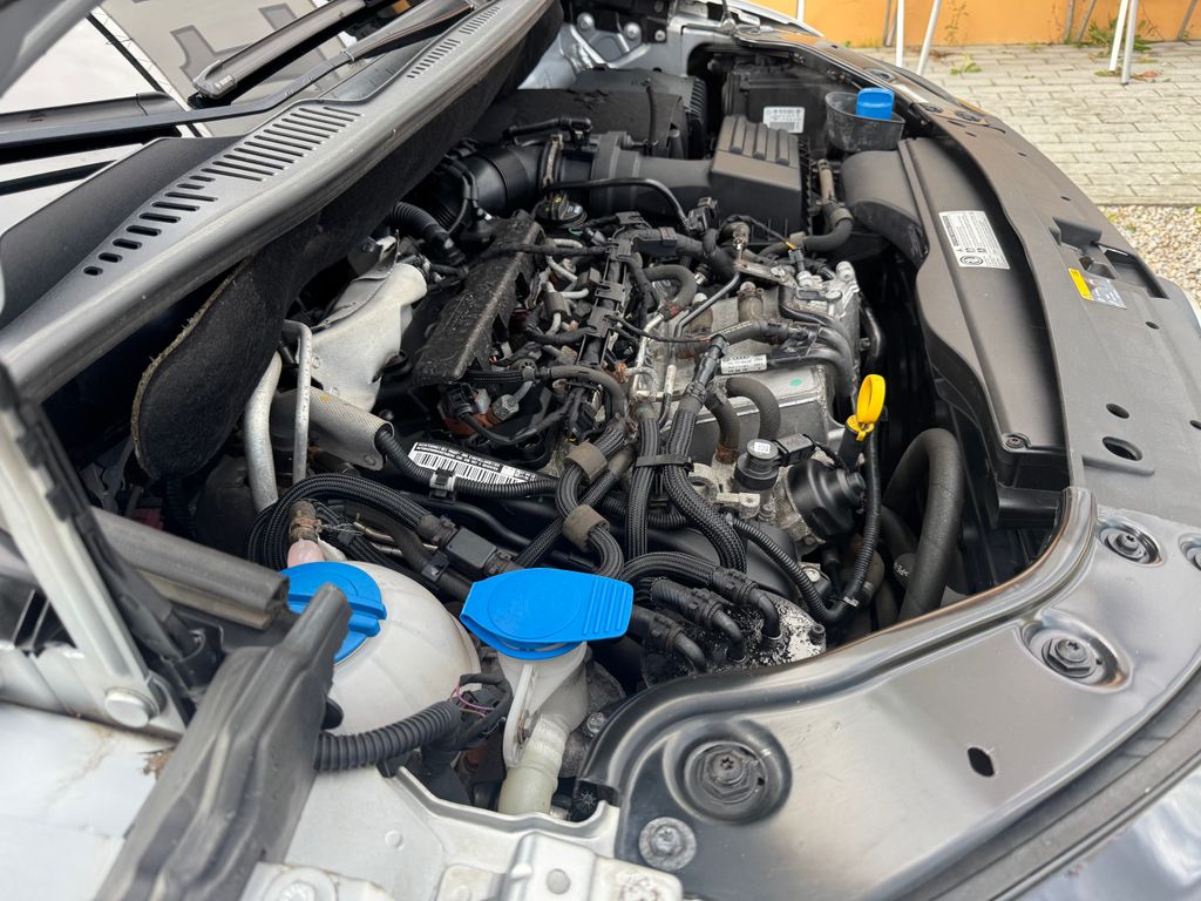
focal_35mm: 24
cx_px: 600
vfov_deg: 56.8
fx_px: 833
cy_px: 450
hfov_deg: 71.6
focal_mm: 6.76
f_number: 1.78
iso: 64
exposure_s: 1/146
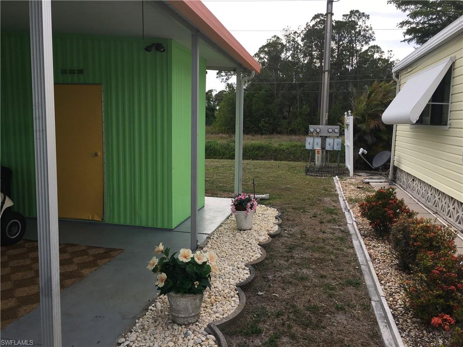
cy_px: 174
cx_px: 232
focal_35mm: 29
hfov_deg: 61.7
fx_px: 388
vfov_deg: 48.2
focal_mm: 4.15
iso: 25
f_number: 2.2
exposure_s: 1/777
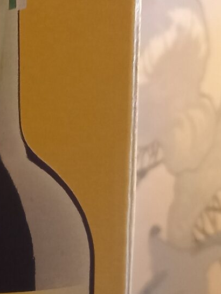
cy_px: 160
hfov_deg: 11.8
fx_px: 996
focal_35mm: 117
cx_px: -154
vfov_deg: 16.8
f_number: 2
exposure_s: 1/25
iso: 320
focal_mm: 4.6
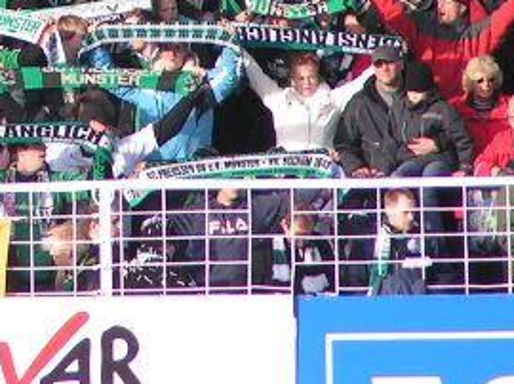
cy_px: -162
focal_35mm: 1126
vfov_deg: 1.3
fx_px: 16705
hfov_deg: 1.8
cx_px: -63
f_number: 3.5
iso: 80
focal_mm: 58
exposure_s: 1/400
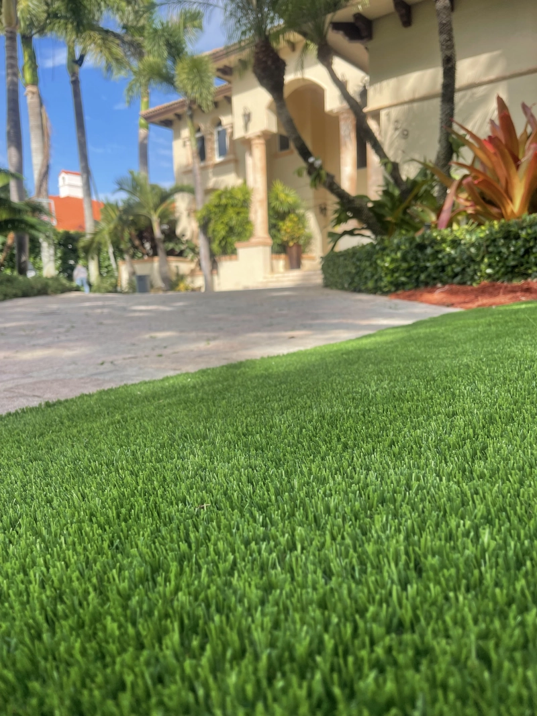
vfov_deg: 67.3
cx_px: 268
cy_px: 358
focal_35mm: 26
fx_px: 538
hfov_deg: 53.1
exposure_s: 1/1164
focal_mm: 5.1
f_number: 1.6
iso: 32
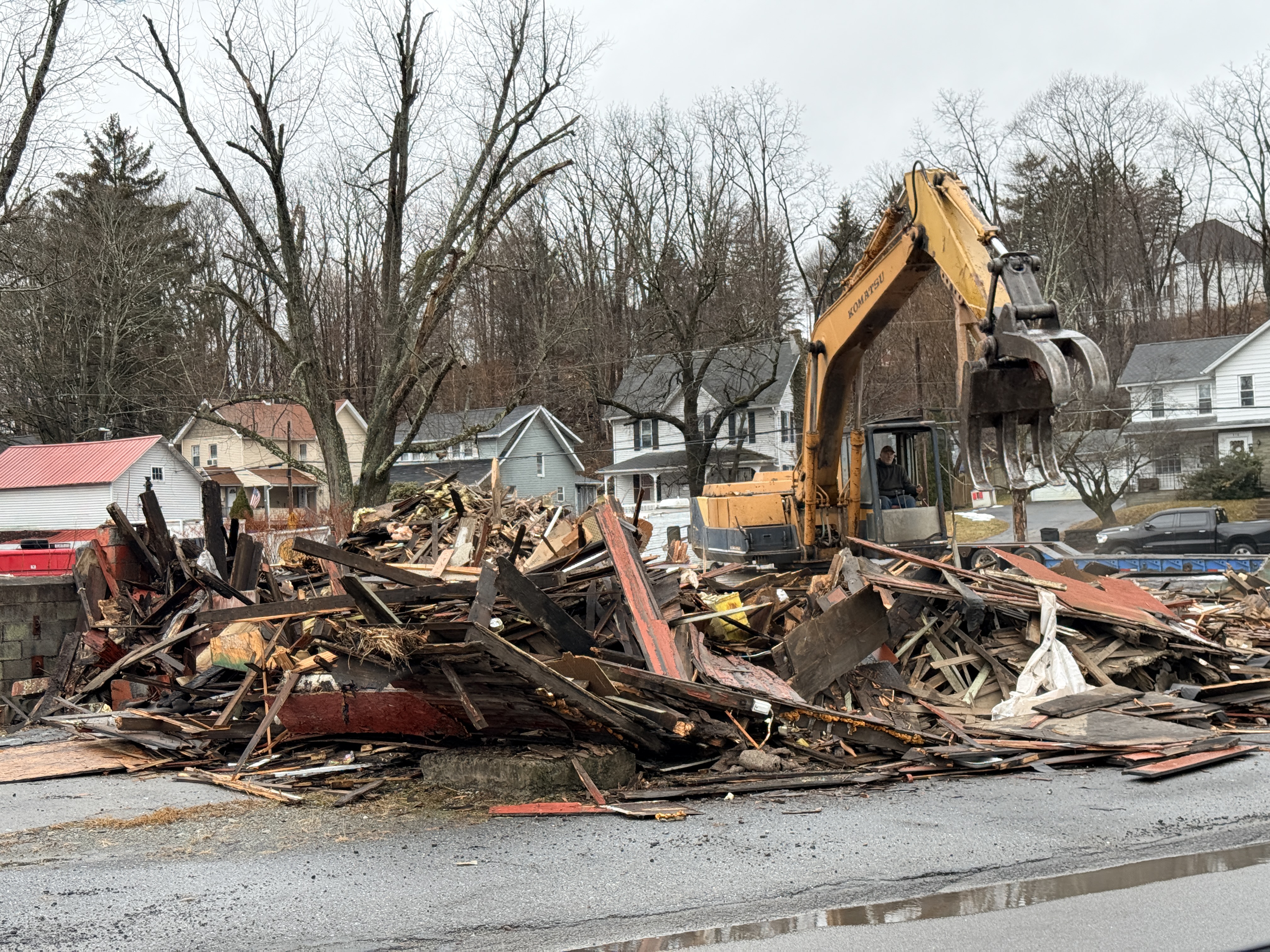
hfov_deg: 39.7
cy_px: 476
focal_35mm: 48
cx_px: 635
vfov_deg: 30.3
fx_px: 1761
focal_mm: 6.76
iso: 100
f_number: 1.78
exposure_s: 1/268
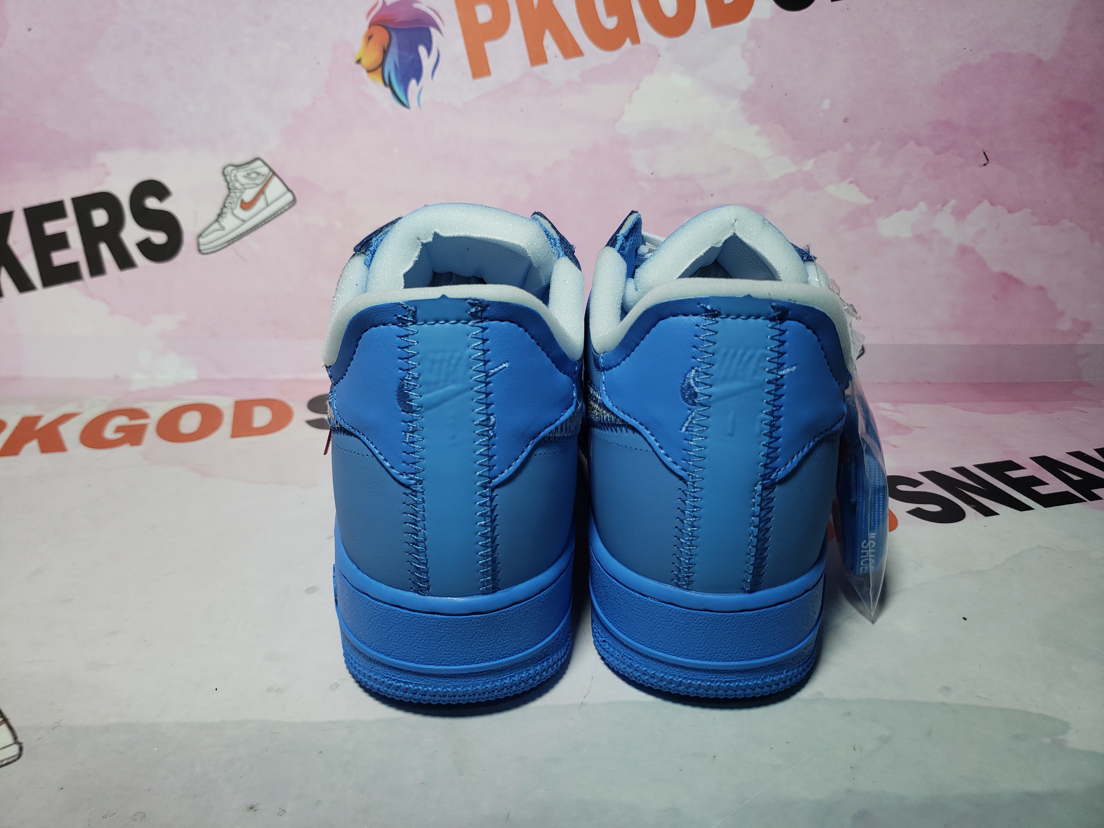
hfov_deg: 67.3
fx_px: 829
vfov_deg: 53.1
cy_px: 414
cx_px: 552
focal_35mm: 26
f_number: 1.5
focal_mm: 4.3
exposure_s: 1/519
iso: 50
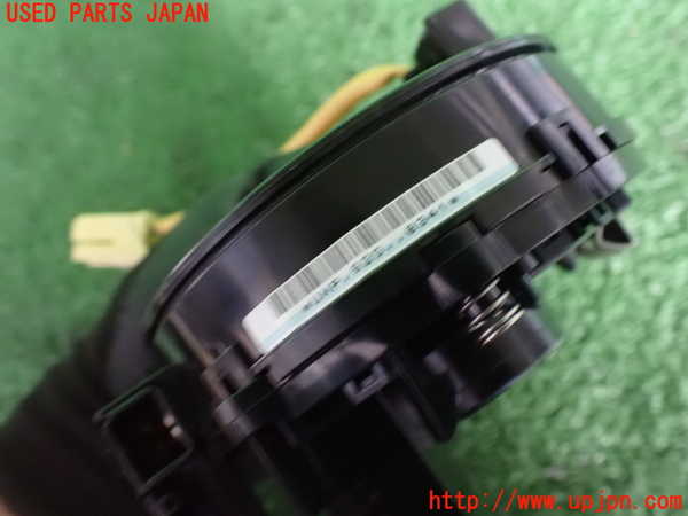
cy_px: 258
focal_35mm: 30
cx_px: 344
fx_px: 596
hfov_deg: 60.0
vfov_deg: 46.8
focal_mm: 5.4
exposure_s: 1/25
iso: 1600
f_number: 2.3
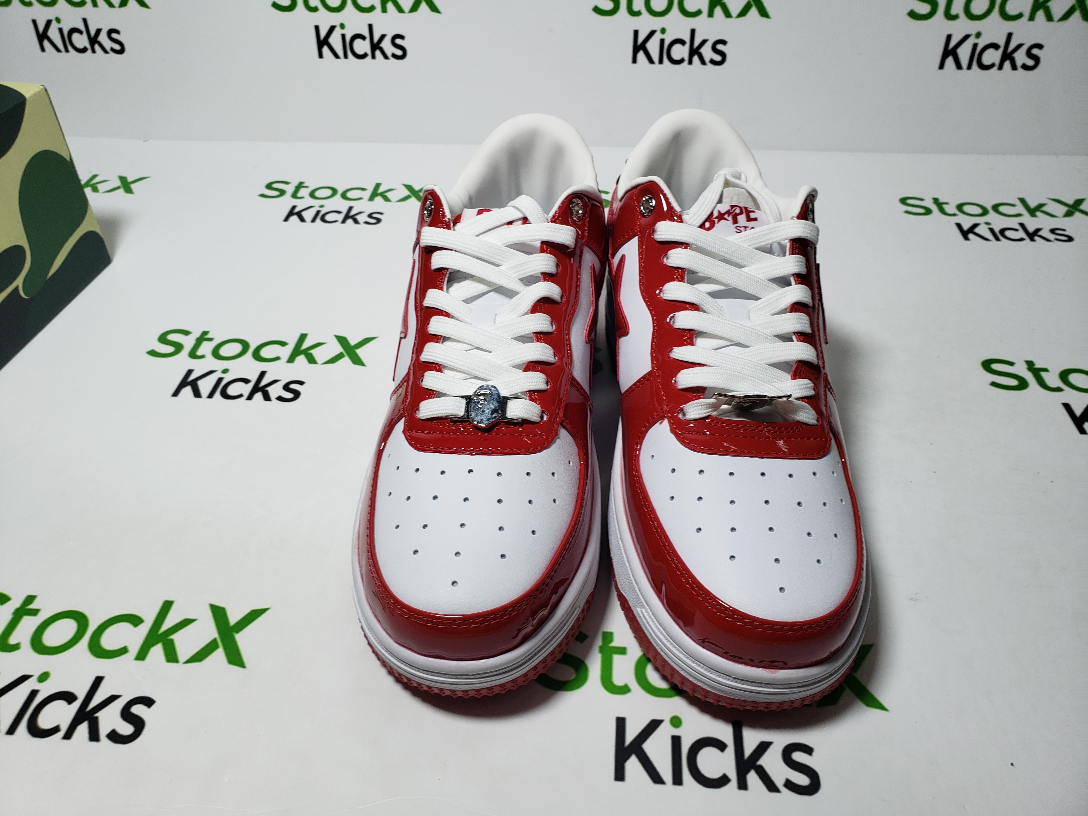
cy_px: 408
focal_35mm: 26
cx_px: 544
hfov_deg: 67.3
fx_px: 817
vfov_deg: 53.1
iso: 50
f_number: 2.4
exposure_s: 1/220
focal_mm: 4.3
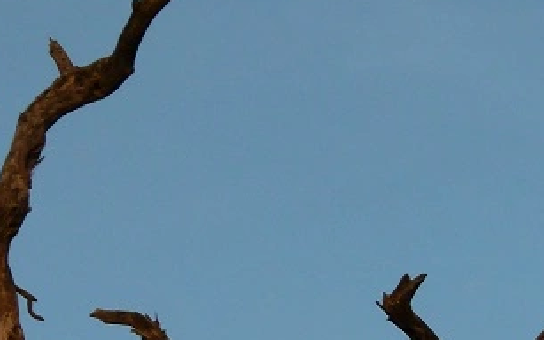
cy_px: 384
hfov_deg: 7.8
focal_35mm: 265
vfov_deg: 4.9
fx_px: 3930
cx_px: 682
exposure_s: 1/400
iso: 100
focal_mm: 14.4
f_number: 4
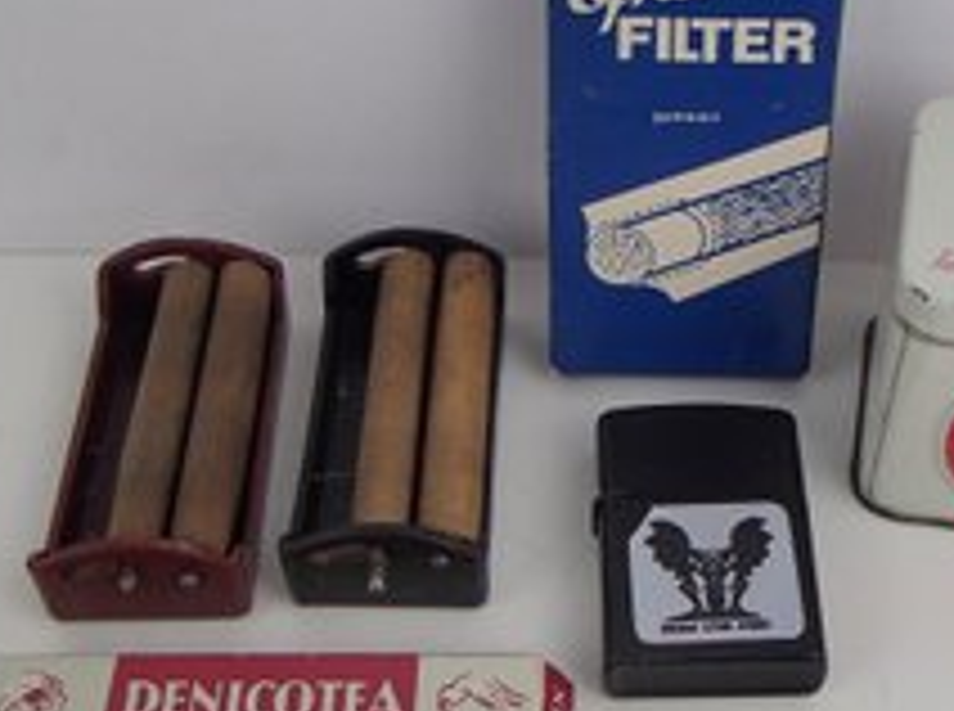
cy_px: 389
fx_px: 1650
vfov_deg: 24.3
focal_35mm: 60
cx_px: 632
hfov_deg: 32.0
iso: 200
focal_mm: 6.64
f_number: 4.7
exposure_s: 1/160
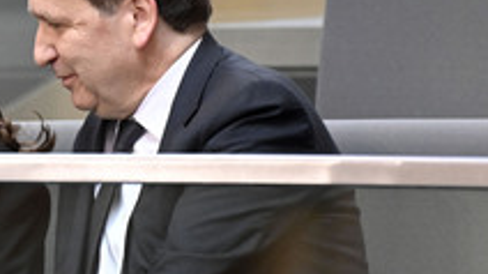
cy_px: 166
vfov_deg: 1.1
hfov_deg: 1.9
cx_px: 3
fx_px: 14421
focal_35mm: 1115
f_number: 5.6
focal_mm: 500
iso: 8000
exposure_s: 1/100
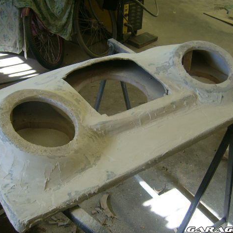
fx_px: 320
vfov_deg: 40.0
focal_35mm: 42
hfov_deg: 40.0
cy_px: 116
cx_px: 113
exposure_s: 1/54
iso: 50
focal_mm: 5.95
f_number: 2.8
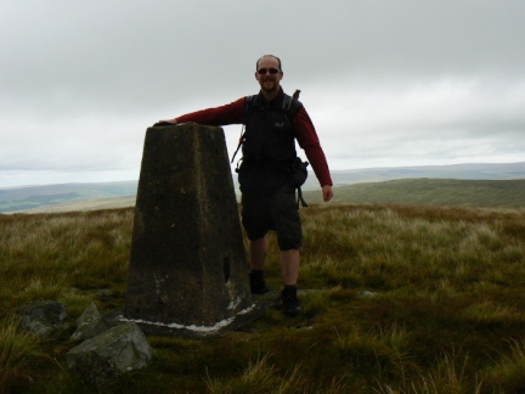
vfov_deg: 39.7
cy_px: 197
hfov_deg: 51.4
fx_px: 546
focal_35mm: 36
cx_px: 262
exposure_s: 1/400
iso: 80
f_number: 5.6
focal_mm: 6
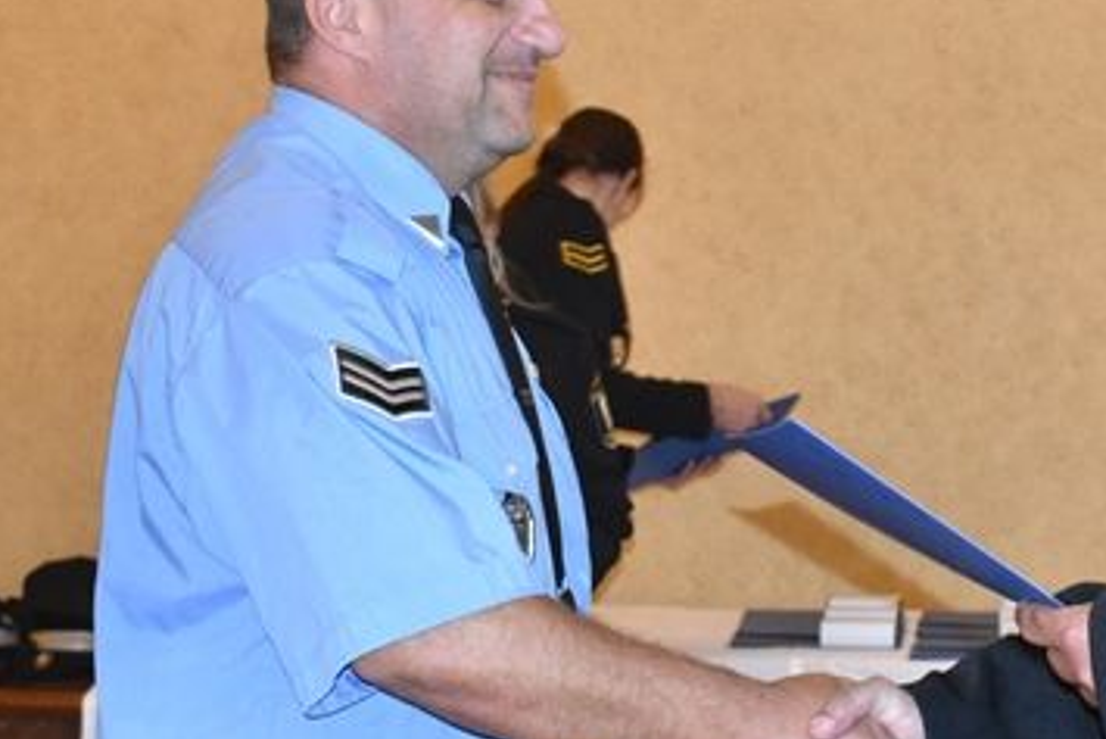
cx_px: 810
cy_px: 45
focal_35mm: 121
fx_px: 3719
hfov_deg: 16.8
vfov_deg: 11.3
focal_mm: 28
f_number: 5
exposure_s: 1/60
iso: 1100
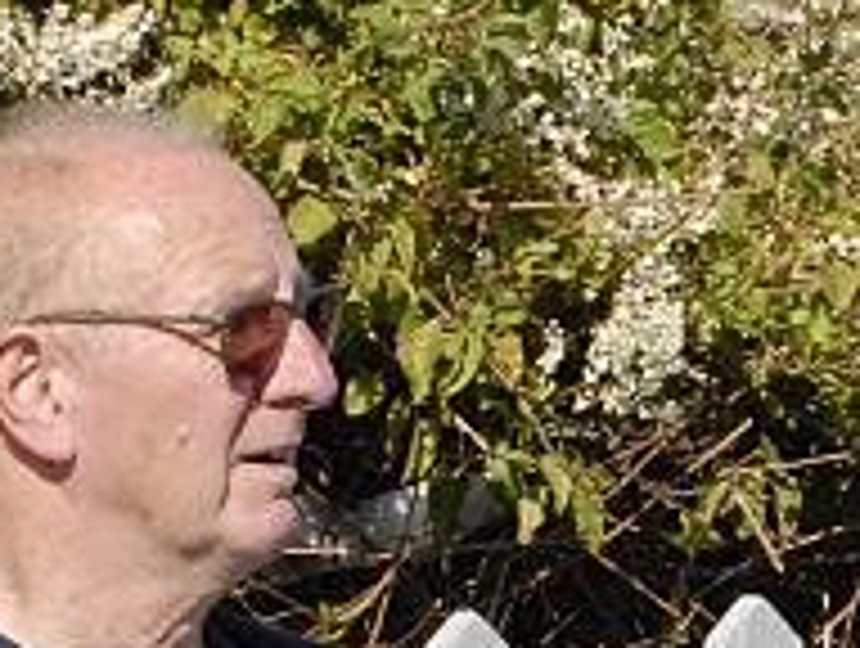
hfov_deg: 3.0
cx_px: 1166
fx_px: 16343
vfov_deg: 2.3
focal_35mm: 657
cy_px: 1348
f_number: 10
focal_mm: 85
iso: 500
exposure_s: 1/400
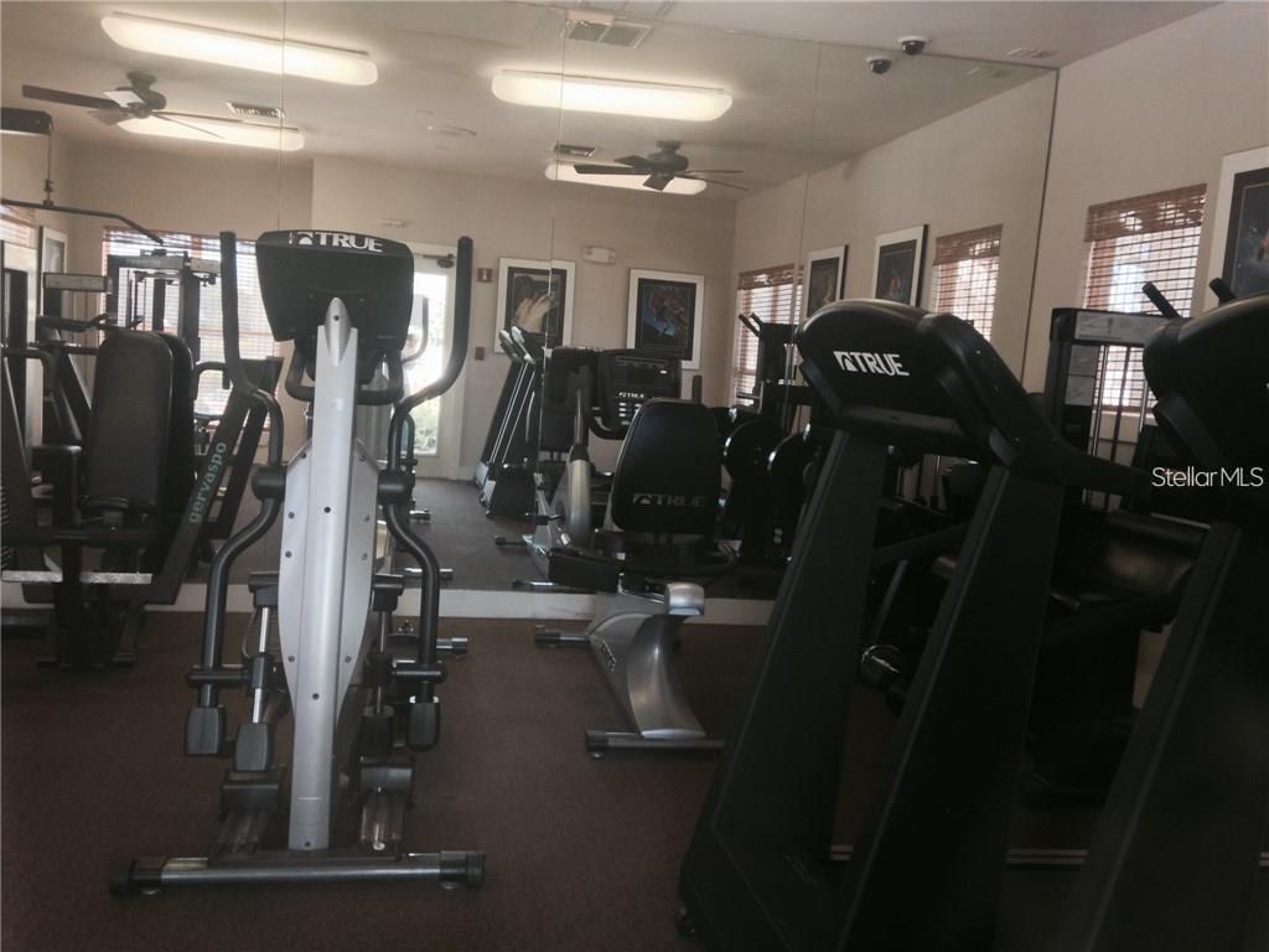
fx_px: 1210
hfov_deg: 55.4
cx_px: 634
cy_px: 476
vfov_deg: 42.9
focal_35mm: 33
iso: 125
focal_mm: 4.12
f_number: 2.4
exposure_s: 1/20
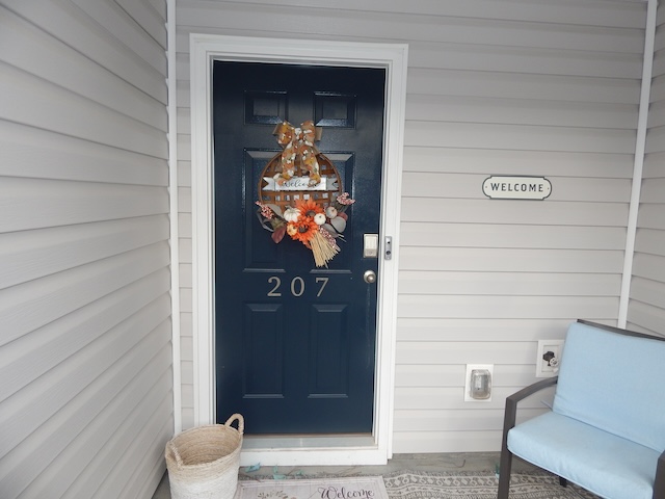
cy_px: 250
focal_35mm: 22
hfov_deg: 76.4
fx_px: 423
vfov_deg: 61.1
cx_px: 332
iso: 125
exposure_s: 1/500
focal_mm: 4
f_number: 3
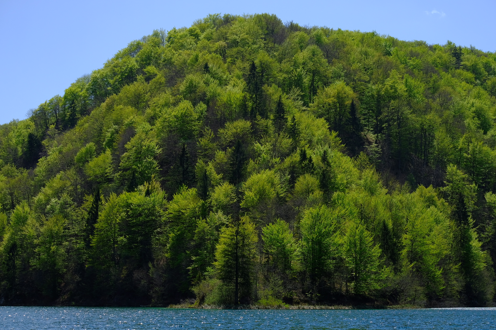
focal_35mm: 83
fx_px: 1143
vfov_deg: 16.5
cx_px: 248
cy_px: 165
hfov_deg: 24.5
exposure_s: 1/500
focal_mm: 55
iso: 200
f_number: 8
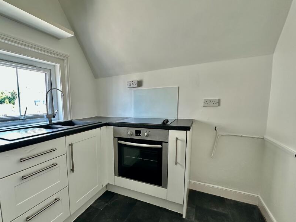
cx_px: 112
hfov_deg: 86.1
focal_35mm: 18
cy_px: 123
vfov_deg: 71.4
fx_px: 154
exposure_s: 1/99
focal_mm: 2.22
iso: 250
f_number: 2.2
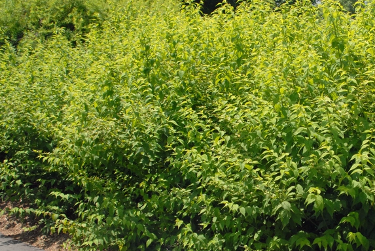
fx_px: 782
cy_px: 146
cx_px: 312
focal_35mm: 75
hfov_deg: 26.3
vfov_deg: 18.2
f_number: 10
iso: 400
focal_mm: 28
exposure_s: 1/350
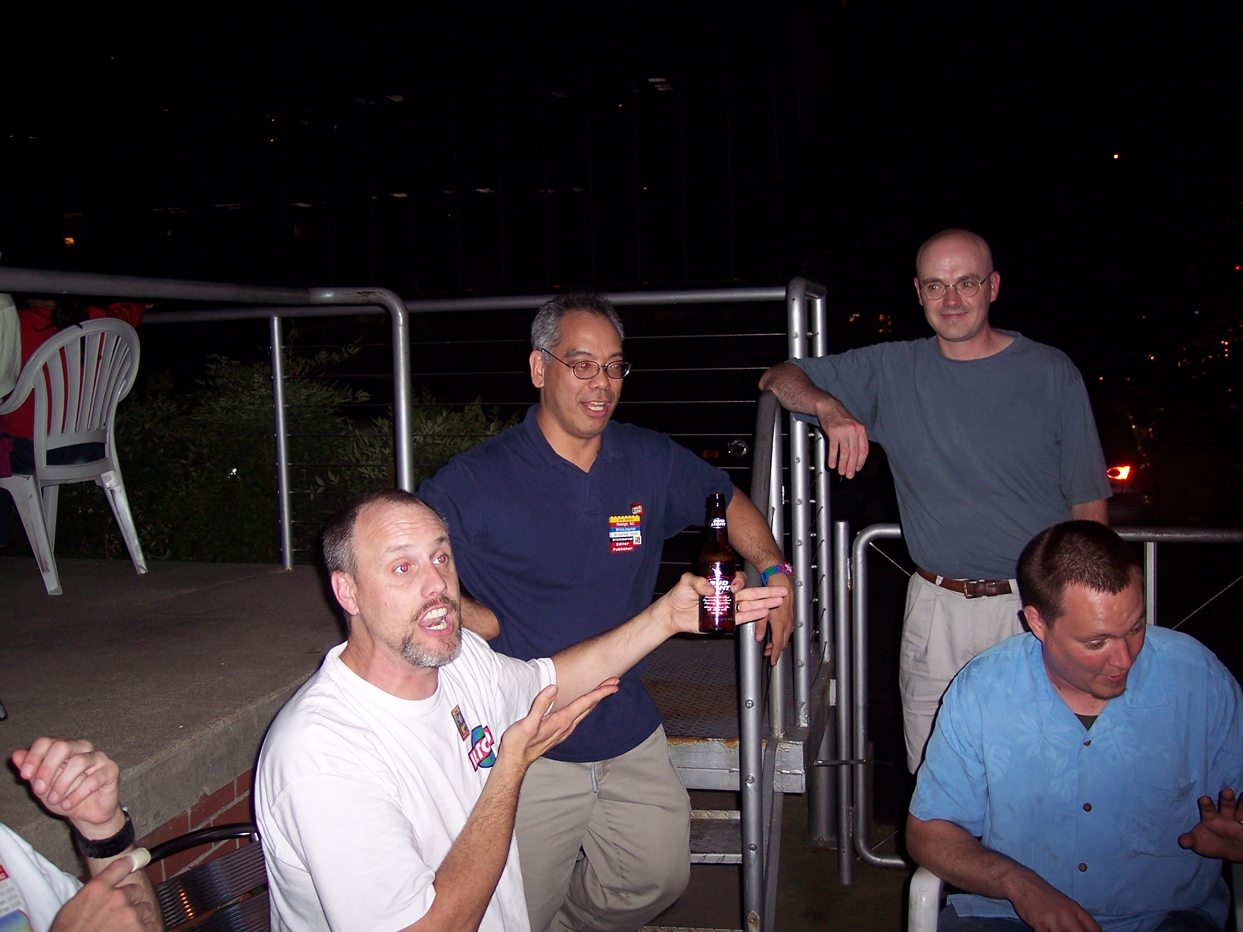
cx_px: 622
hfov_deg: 47.9
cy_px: 466
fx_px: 1400
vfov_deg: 36.8
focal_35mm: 39
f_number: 2.8
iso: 100
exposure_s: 1/60
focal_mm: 8
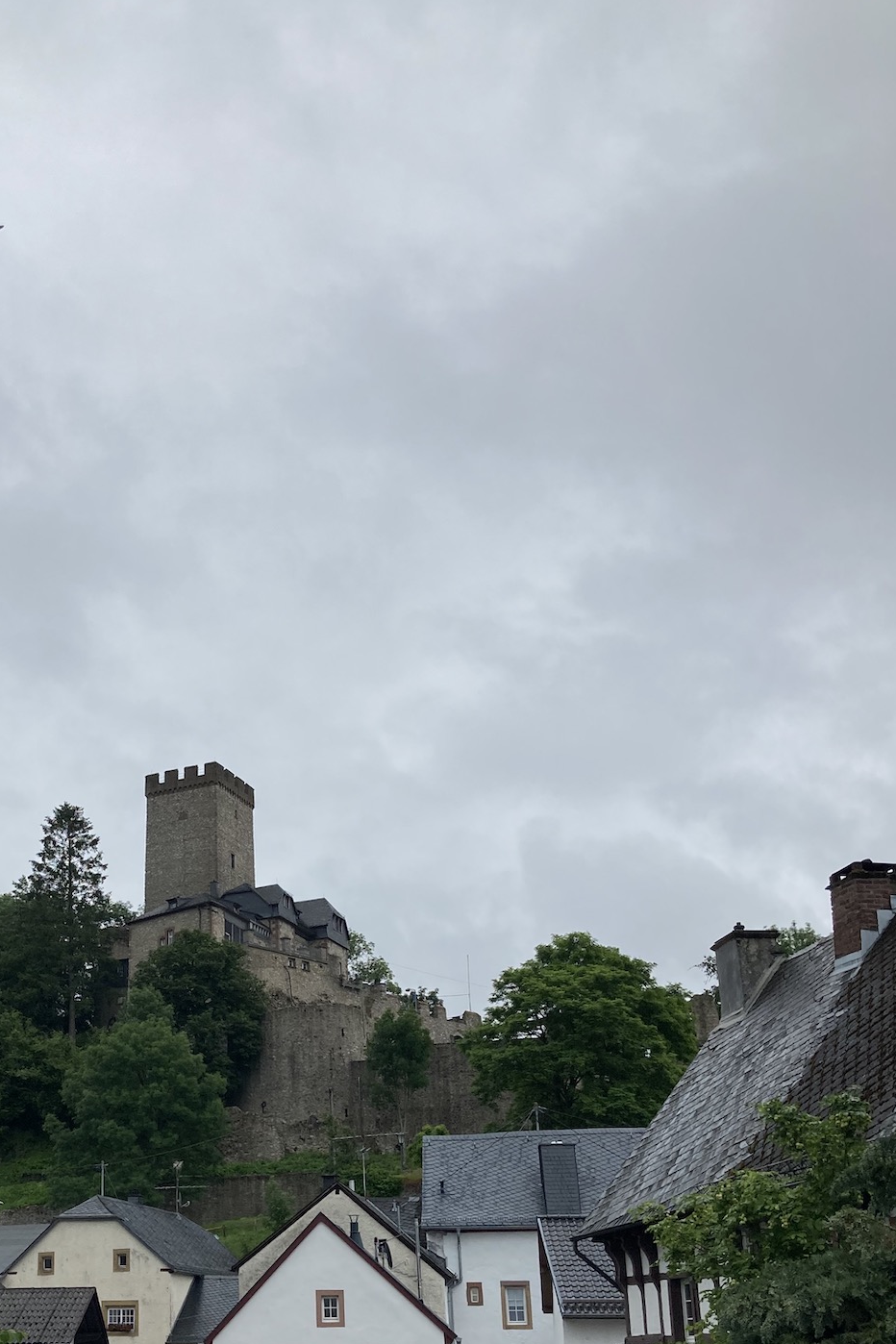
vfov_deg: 47.6
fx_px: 1493
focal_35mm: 40
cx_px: 210
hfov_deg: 32.7
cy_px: 902
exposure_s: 1/3690
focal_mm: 3.99
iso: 20
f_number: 1.8
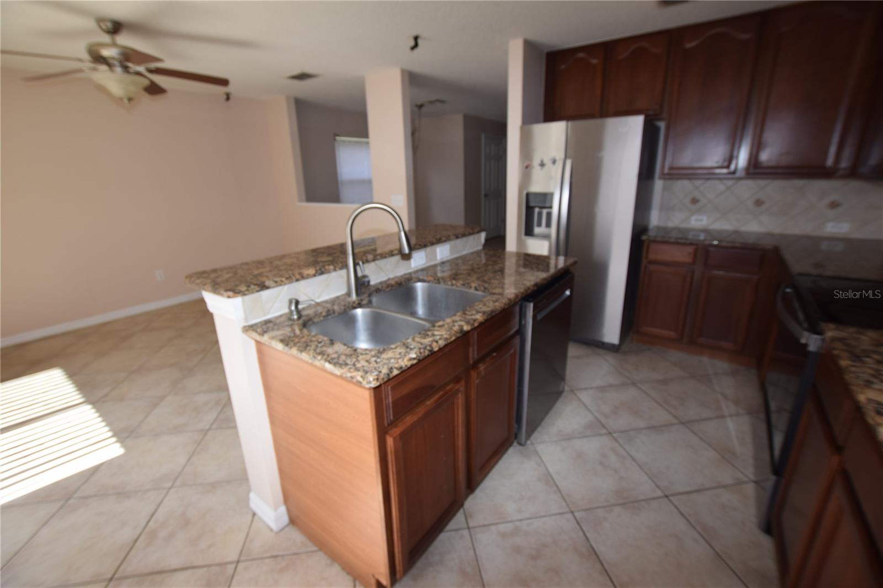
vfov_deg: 77.3
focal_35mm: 15
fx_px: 368
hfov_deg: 100.4
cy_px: 294
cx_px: 442
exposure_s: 1/125
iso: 220
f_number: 5.6
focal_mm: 10
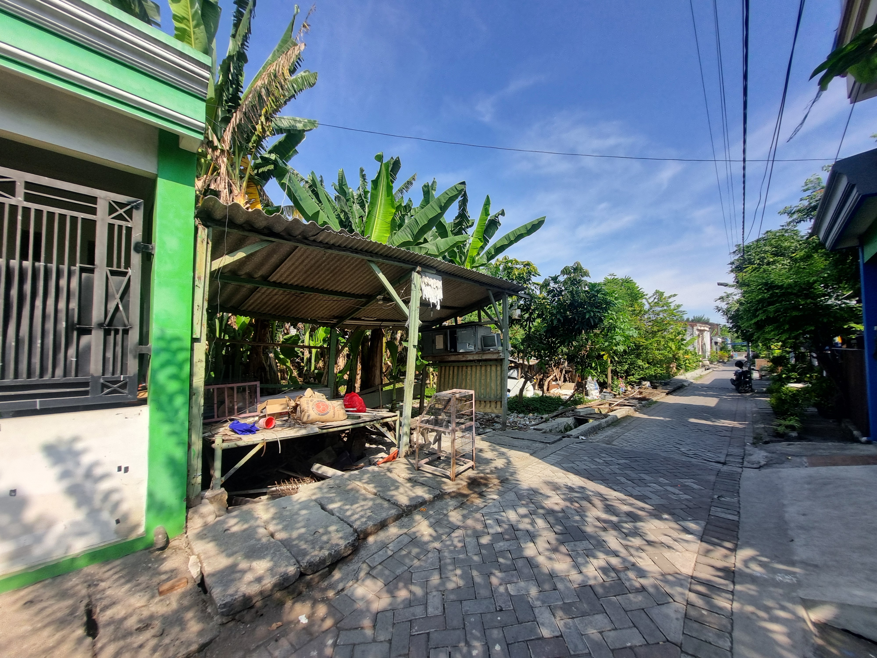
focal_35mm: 13
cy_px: 329
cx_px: 438
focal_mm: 1.74
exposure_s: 1/916
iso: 50
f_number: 2.2
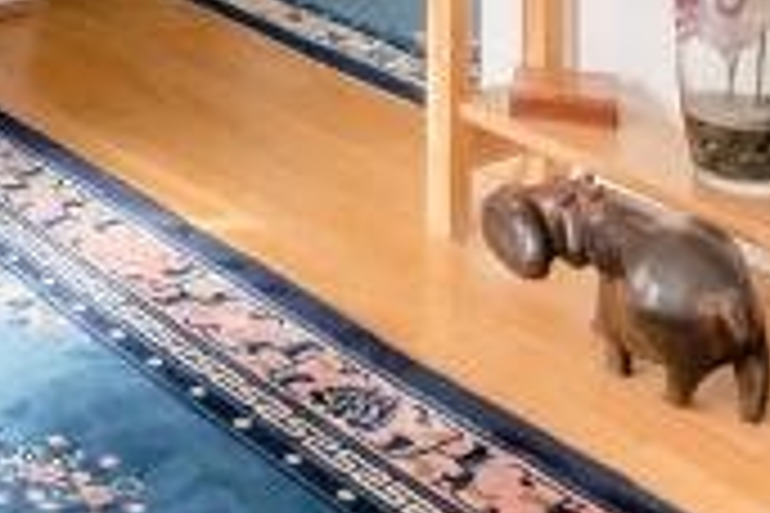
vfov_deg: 12.6
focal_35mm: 90
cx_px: -95
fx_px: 1925
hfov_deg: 21.4
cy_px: -628
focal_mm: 10
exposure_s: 1/160
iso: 220
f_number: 8
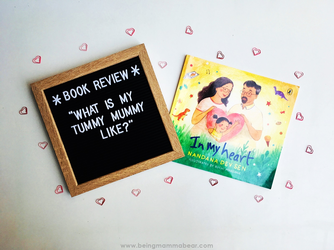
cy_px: 125
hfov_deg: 61.7
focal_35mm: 29
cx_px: 167
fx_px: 280
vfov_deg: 48.2
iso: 25
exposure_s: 1/836
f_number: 2.2
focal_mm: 4.15
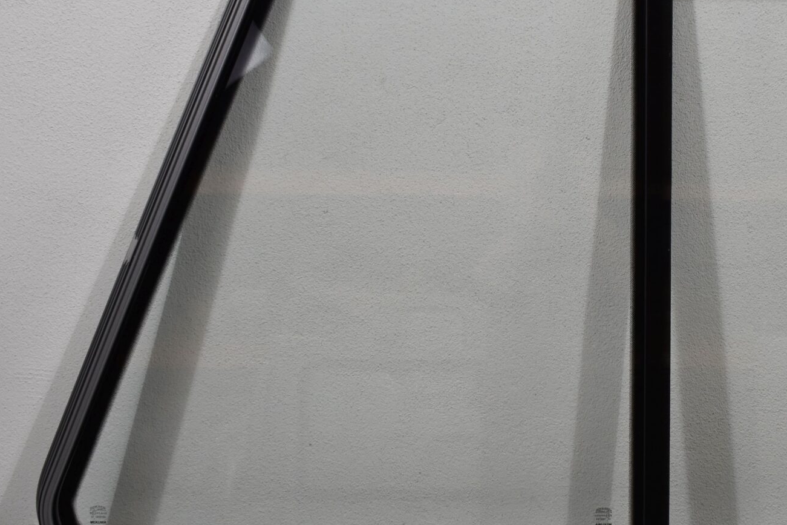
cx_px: 583
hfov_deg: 31.8
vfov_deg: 21.9
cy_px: 203
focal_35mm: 62
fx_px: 1355
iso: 400
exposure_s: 1/125
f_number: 5.6
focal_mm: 21
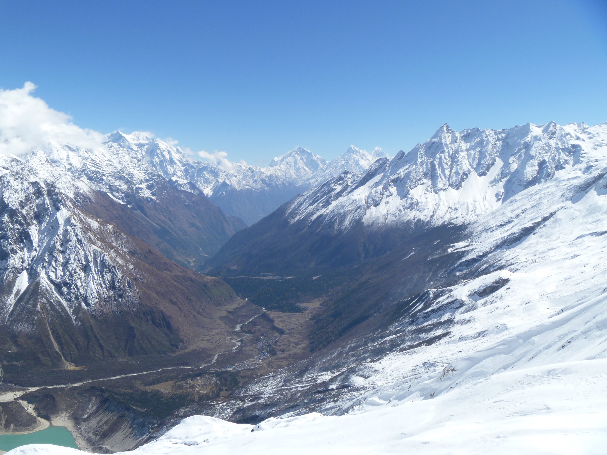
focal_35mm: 35
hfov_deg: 52.6
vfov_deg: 40.7
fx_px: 614
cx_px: 304
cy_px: 228
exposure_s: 1/400
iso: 80
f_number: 5.6
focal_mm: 6.3
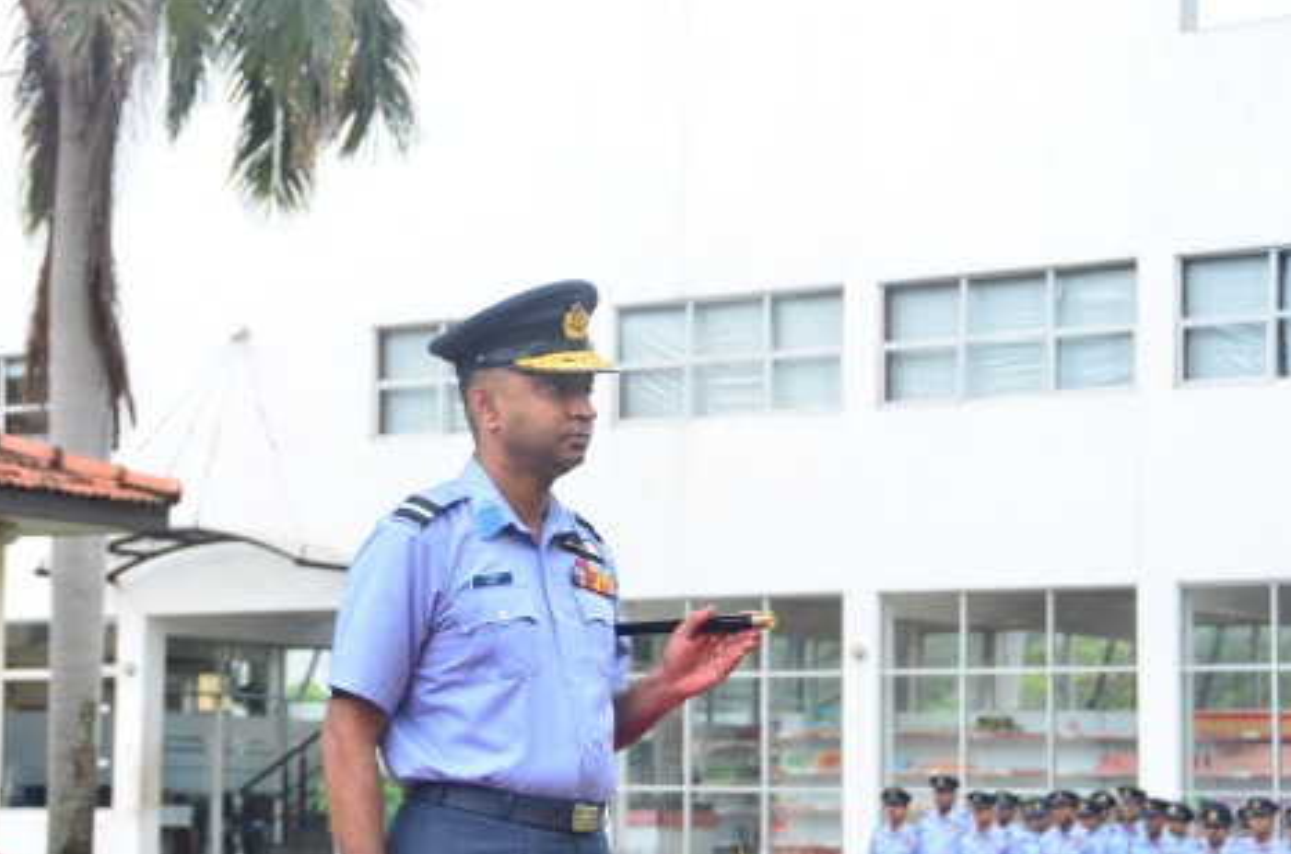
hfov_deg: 19.0
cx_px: 542
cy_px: 496
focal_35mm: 108
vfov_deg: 12.6
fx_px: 3864
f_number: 5
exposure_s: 1/100
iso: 250
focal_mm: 56
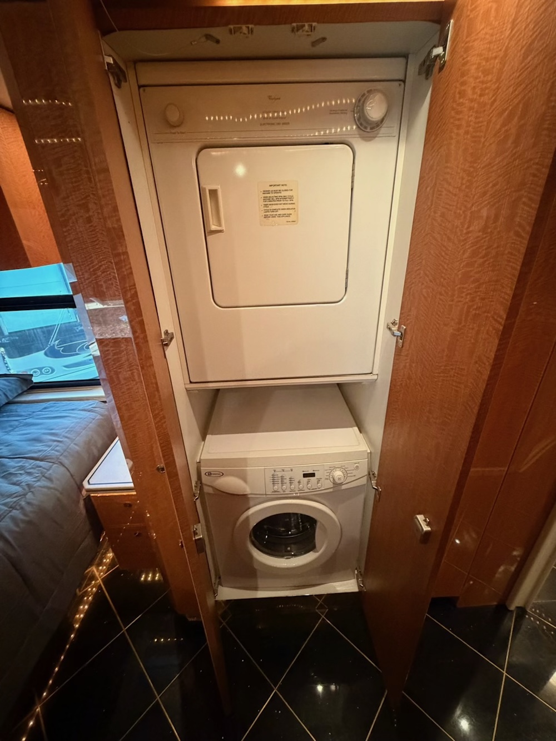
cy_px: 370
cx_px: 278
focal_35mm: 14
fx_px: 300
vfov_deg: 102.1
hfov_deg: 85.7
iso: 1000
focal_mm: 2.22
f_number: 2.2
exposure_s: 1/42
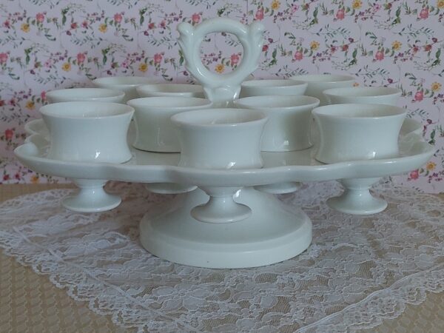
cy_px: 166
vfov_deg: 56.8
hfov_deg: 71.6
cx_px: 222
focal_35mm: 24
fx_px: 308
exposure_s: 1/50
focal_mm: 5.23
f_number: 1.8
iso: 250
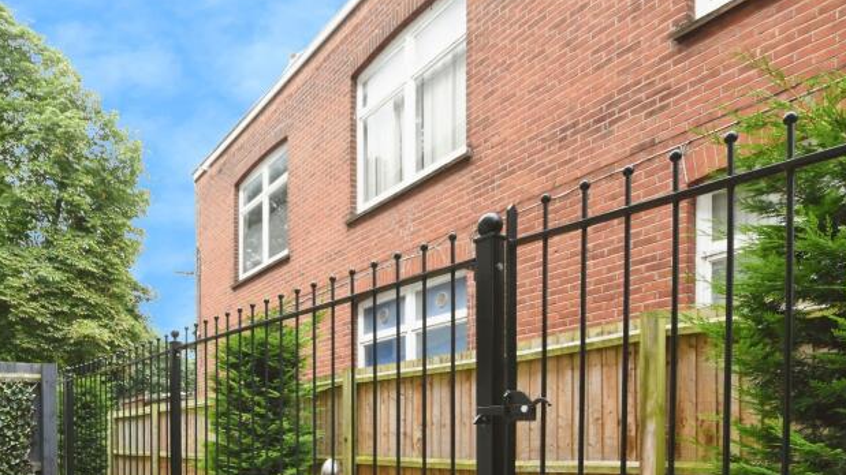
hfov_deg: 69.8
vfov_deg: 40.0
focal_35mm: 26
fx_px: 583
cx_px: 282
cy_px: 454
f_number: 8
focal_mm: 10
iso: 800
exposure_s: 1/250
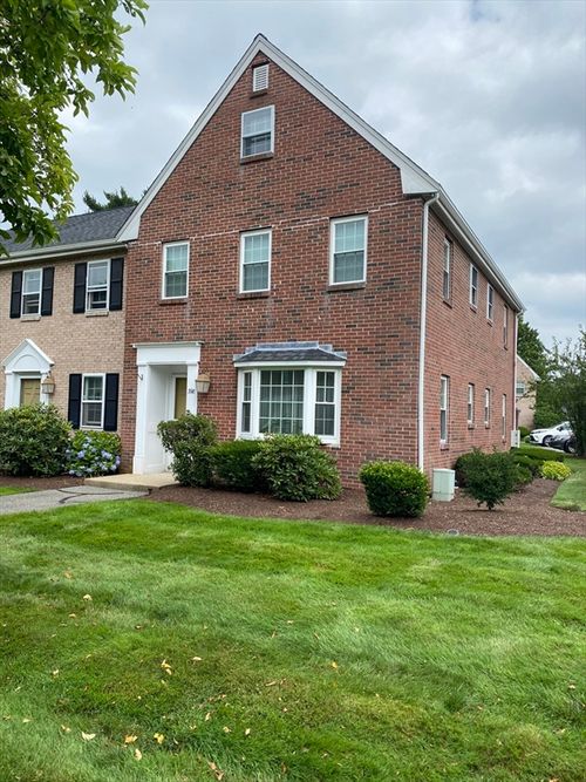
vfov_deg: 67.3
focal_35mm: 26
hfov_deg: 53.0
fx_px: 587
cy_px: 391
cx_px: 293
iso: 32
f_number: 1.8
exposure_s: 1/2141
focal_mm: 4.25
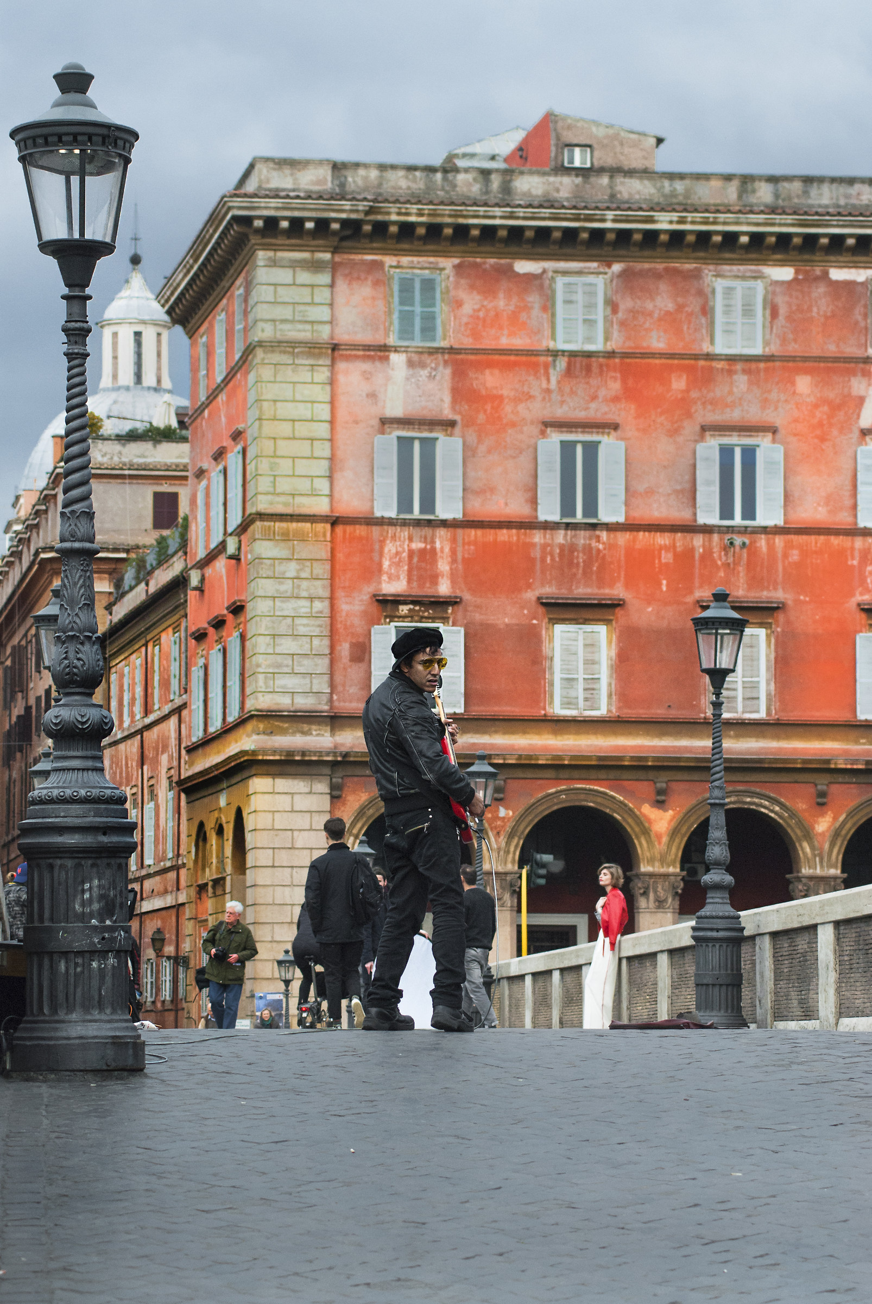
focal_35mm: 105
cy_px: 652
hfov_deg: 13.1
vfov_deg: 19.4
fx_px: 3805
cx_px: 436
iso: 500
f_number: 6.7
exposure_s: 1/200
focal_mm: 70
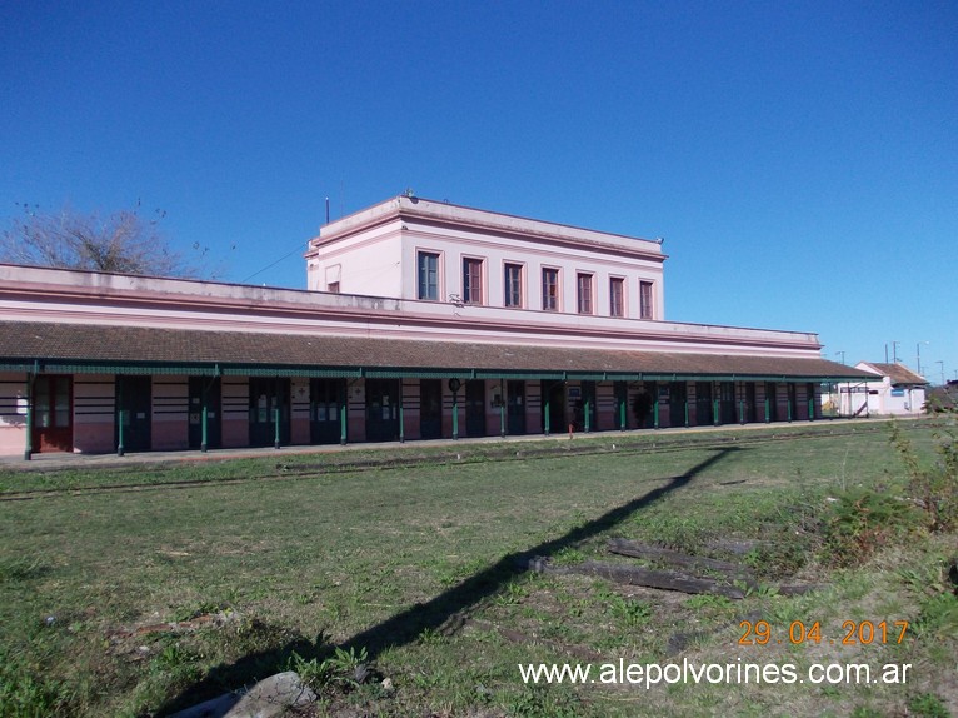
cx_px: 479
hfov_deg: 63.5
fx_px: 775
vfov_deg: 49.7
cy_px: 359
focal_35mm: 28
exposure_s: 1/500
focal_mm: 4
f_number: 5.4
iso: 80
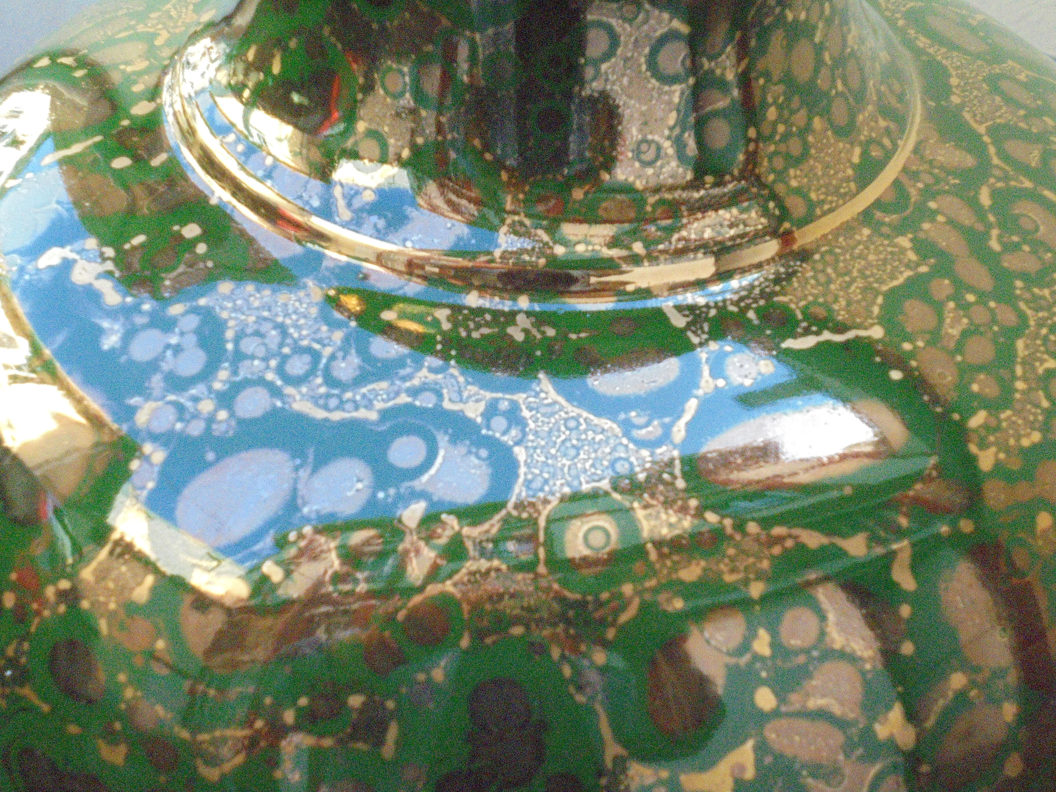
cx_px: 528
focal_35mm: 64
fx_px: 1952
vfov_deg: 22.9
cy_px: 396
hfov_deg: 30.3
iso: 800
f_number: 5.6
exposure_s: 1/200
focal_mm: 11.5
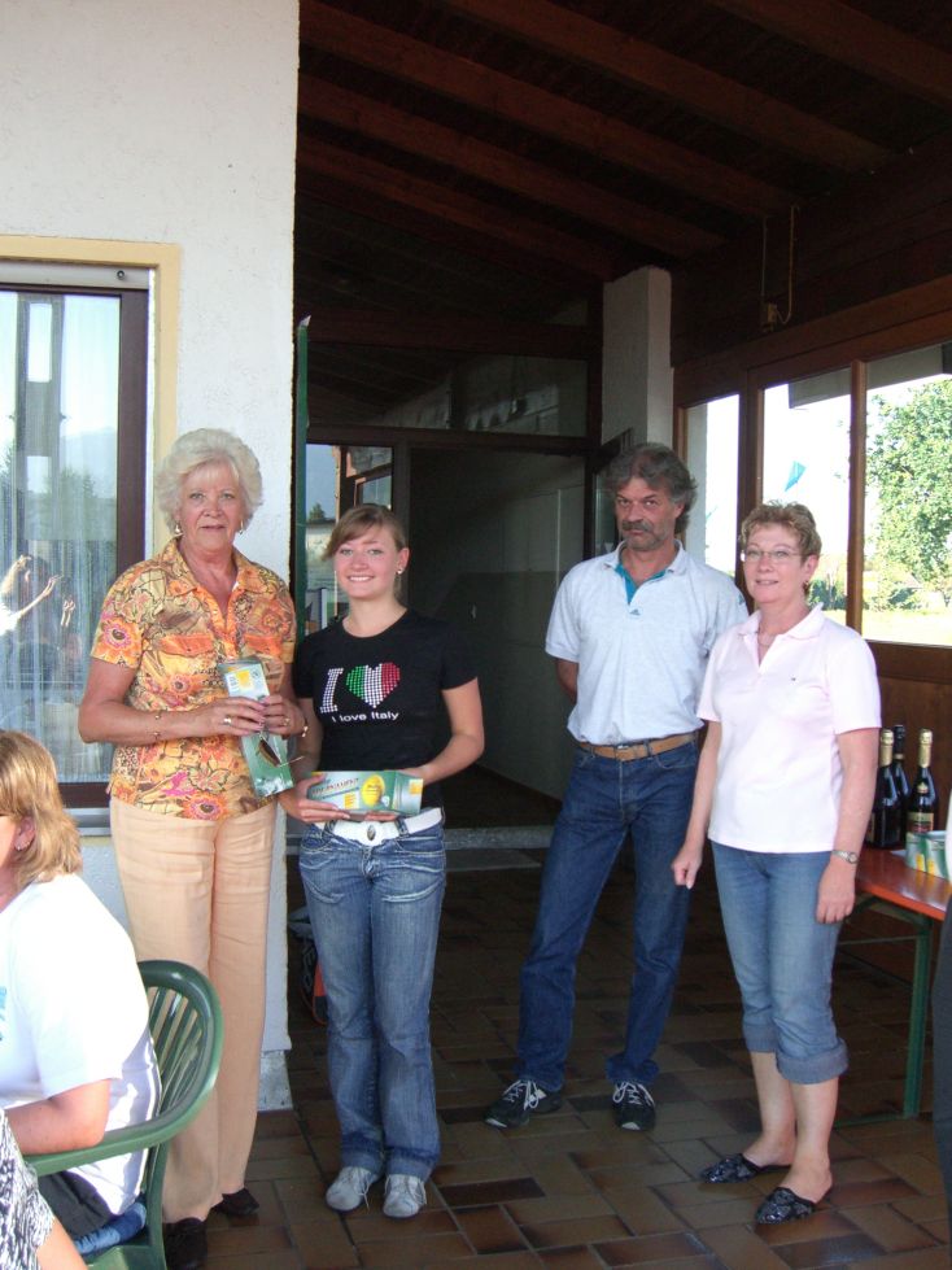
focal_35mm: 38
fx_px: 1394
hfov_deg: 37.7
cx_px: 476
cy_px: 635
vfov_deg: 49.0
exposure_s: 1/320
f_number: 2.8
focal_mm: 7.9
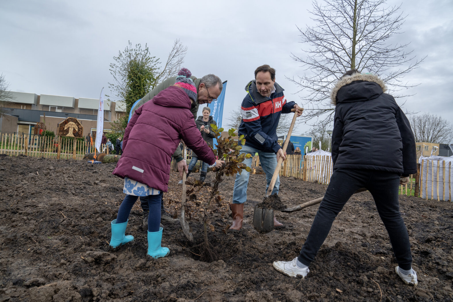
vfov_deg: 53.1
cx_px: 226
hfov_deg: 73.7
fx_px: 302
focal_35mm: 24
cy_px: 151
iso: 800
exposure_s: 1/100
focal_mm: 24
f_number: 6.3
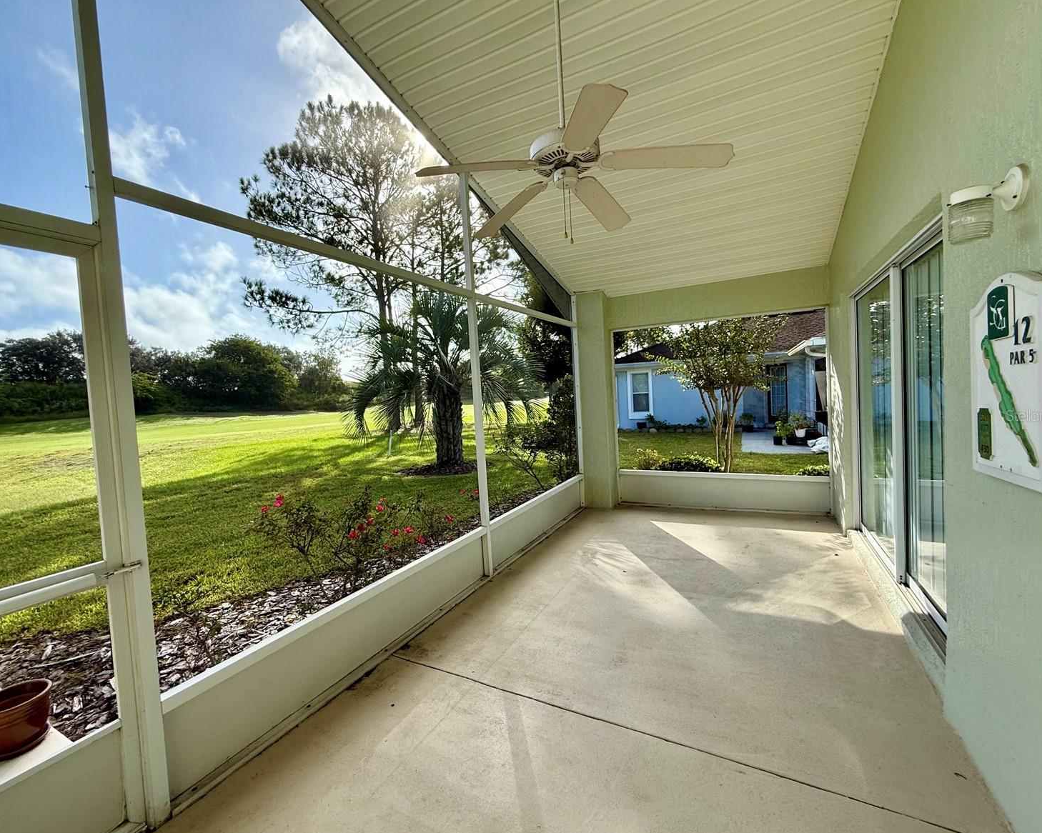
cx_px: 502
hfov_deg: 96.8
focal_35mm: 15
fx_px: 463
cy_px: 415
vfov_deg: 84.0
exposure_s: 1/809
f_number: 2.2
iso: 64
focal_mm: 2.22
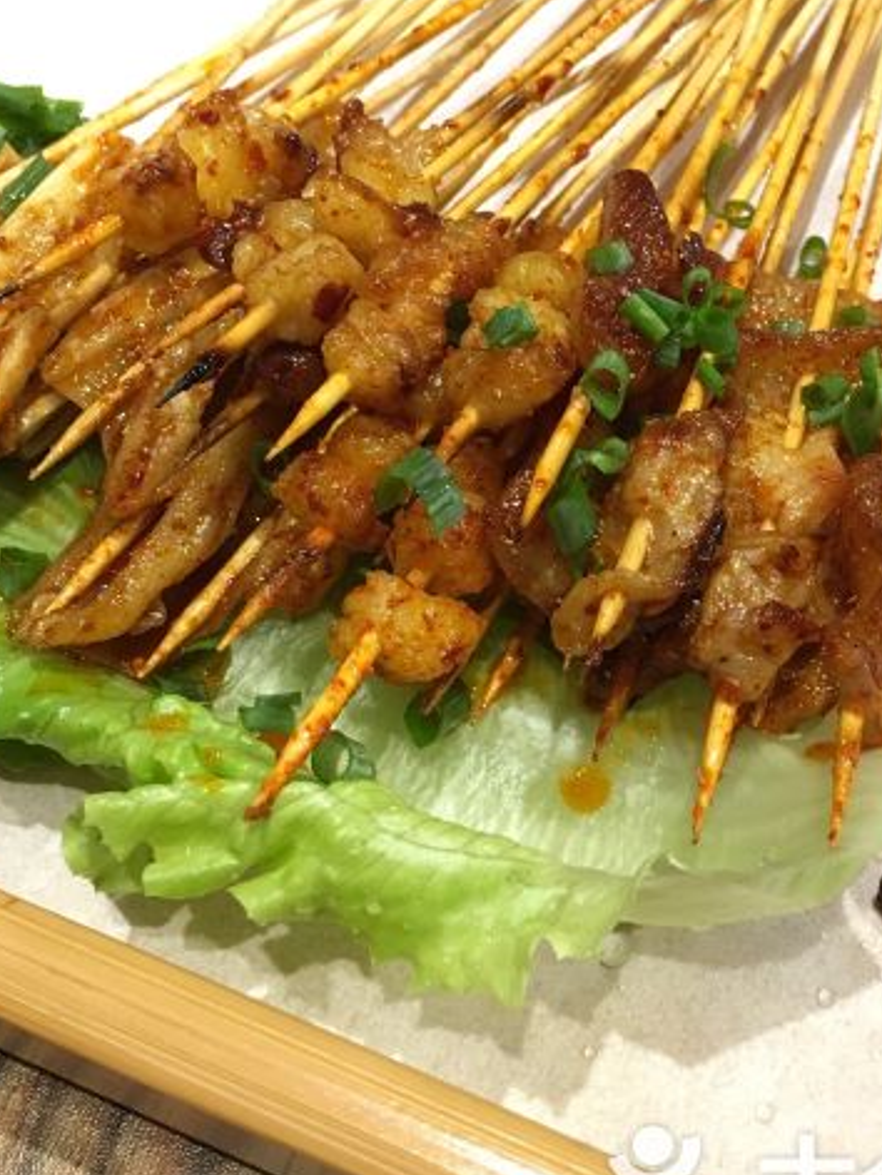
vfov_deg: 43.5
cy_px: 443
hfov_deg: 33.3
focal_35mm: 43
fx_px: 1461
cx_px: 579
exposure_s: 1/33
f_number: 2.2
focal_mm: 4.15
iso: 160
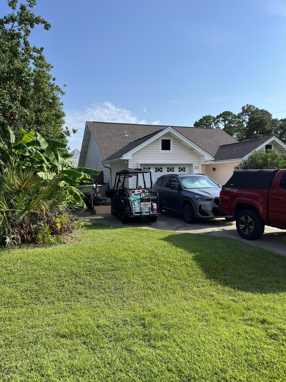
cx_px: 143
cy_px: 191
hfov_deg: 53.1
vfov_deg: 67.3
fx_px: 286
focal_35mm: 26
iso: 50
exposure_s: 1/3311
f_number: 1.6
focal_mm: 5.1
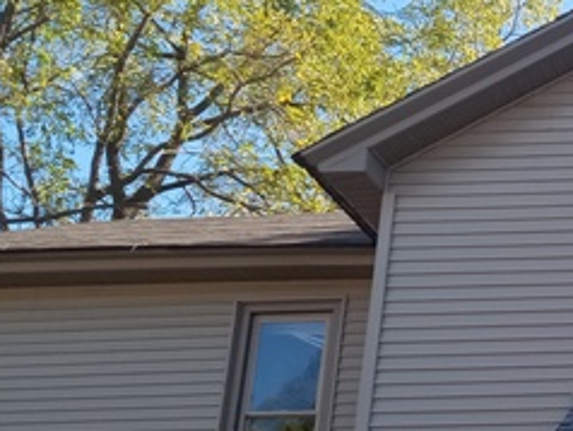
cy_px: 311
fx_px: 1558
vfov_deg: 15.7
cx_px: 807
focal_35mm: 94
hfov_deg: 18.8
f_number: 2.2
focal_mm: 3.42
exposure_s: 1/355
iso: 100
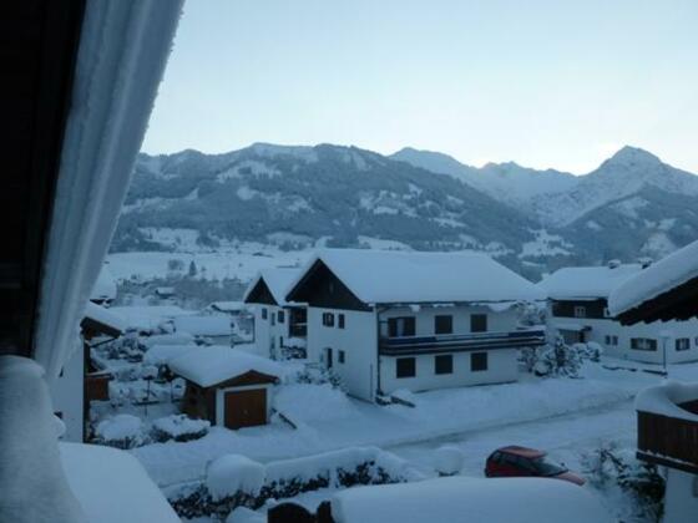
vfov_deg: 49.7
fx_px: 565
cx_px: 349
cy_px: 262
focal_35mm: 28
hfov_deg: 63.4
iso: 100
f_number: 3.3
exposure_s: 1/250
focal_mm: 5
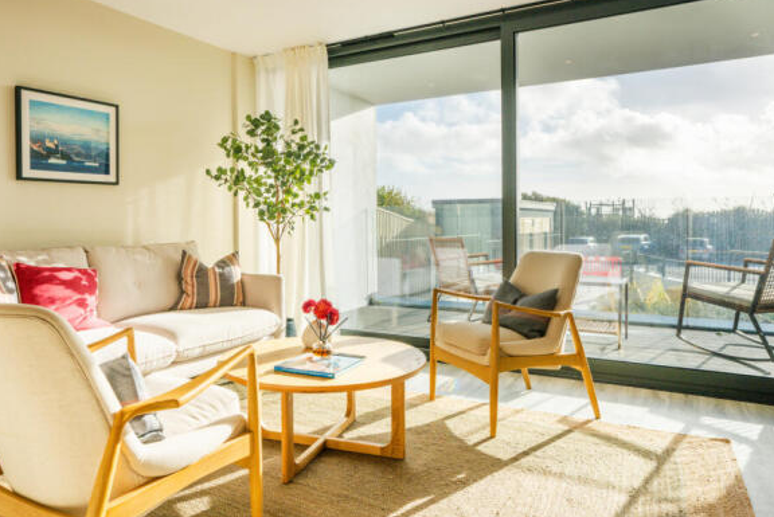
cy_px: 232
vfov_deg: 51.3
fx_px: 538
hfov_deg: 71.4
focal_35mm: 25
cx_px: 359
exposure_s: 1/1250
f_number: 11
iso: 250
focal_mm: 22
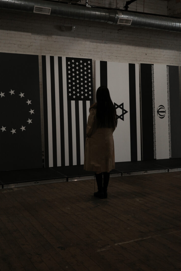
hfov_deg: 30.5
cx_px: 82
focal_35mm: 44
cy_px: 131
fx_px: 332
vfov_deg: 44.5
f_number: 2.8
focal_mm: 26
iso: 400
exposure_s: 1/40
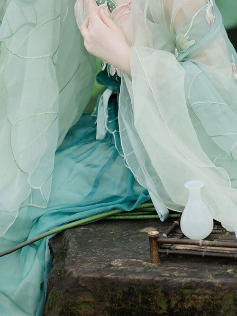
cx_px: 181
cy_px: -4
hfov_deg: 7.7
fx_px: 1762
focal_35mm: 193
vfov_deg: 10.2
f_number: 2
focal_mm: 85
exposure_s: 1/1600
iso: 160
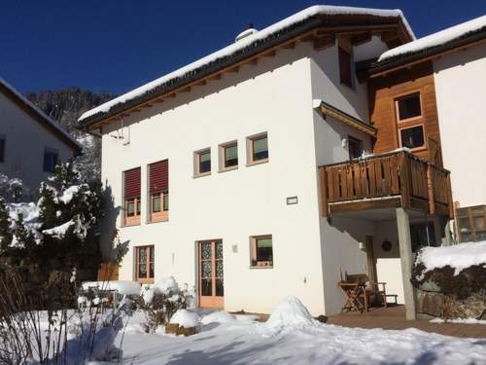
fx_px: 407
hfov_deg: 61.7
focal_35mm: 29
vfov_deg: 48.2
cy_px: 182
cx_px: 243
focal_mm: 4.15
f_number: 2.2
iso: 40
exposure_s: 1/8264
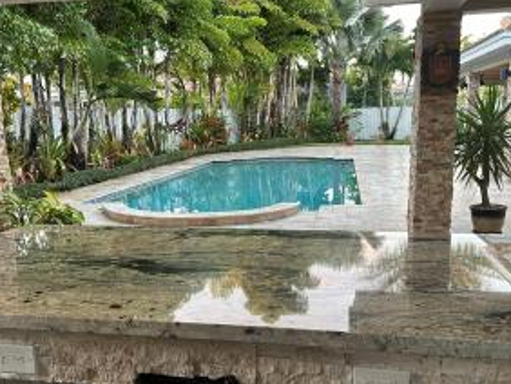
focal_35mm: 34
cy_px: 210
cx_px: 254
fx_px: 502
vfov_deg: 41.8
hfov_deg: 53.9
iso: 160
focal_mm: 6.86
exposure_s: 1/60
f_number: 1.78
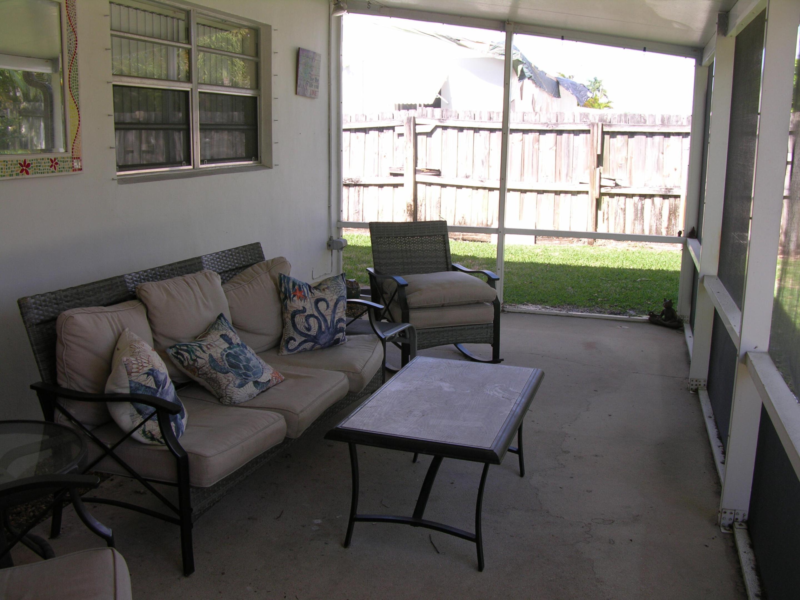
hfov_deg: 52.6
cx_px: 400
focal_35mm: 35
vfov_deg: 40.7
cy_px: 300
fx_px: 809
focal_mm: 8.9
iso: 50
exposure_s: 1/57.4
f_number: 4
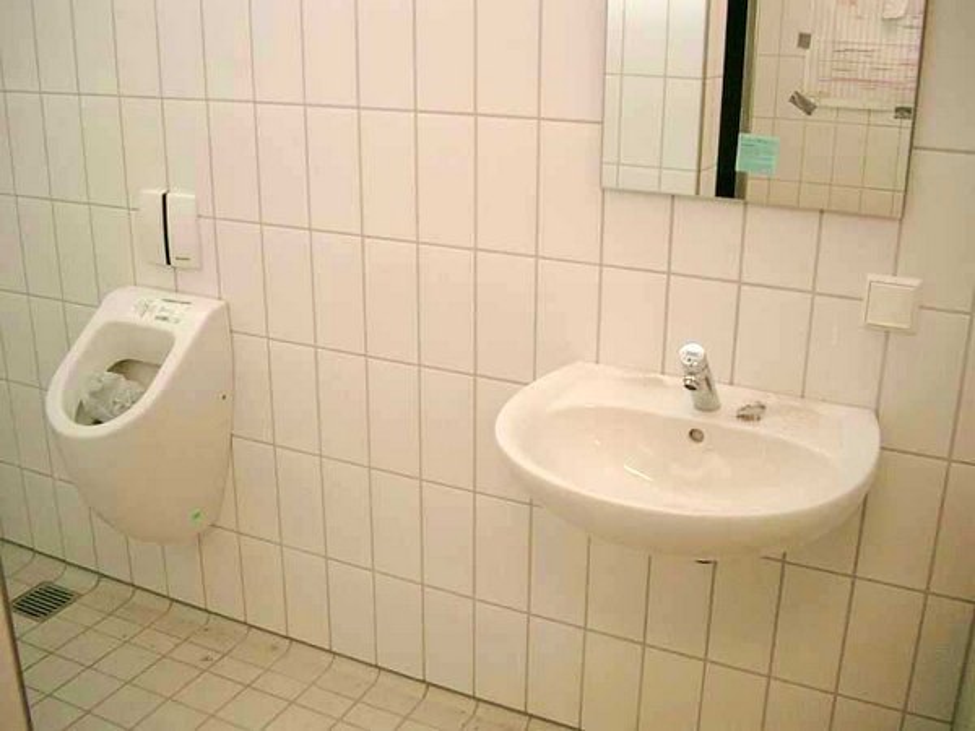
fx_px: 1042
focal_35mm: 37
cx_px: 488
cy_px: 366
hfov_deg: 50.1
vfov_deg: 38.7
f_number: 2.6
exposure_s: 1/125
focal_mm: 7.6
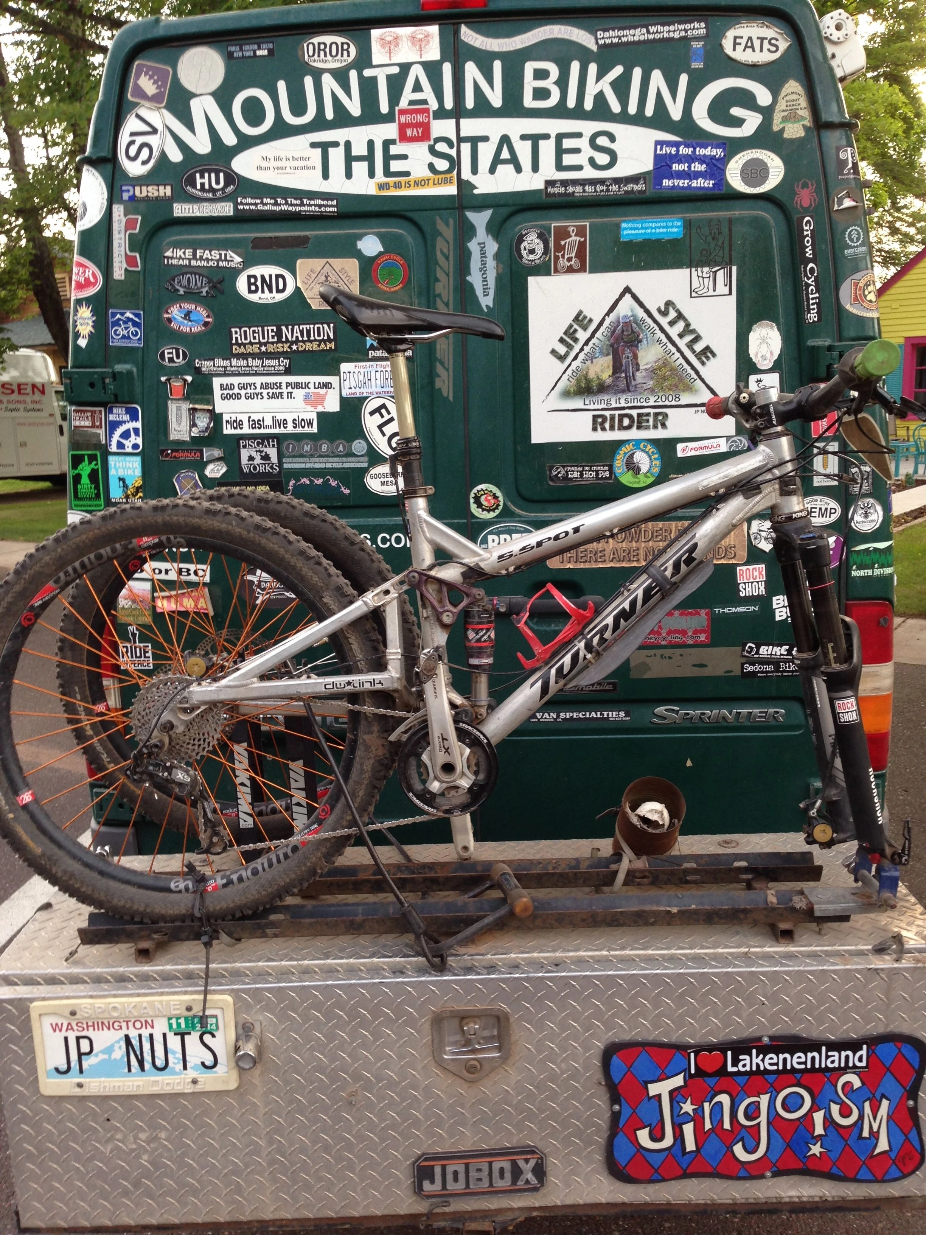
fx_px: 1177
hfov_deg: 42.9
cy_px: 618
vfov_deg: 55.4
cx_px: 463
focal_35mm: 33
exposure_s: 1/40
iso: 50
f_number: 2.4
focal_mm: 4.12
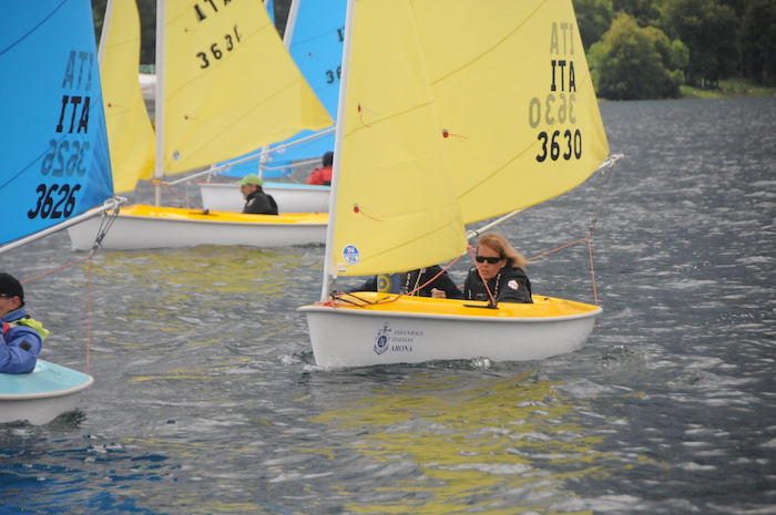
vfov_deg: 6.8
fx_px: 4360
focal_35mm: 202
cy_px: 258
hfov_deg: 10.2
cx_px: 388
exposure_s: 1/4000
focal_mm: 135
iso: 1600
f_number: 5.6
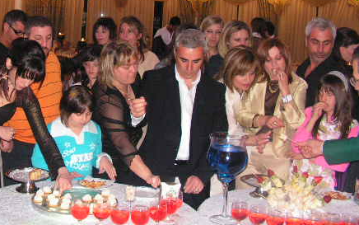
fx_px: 548
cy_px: 67
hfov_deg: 35.6
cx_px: 100
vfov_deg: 23.0
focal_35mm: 56
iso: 200
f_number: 3.2
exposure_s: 1/40
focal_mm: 6
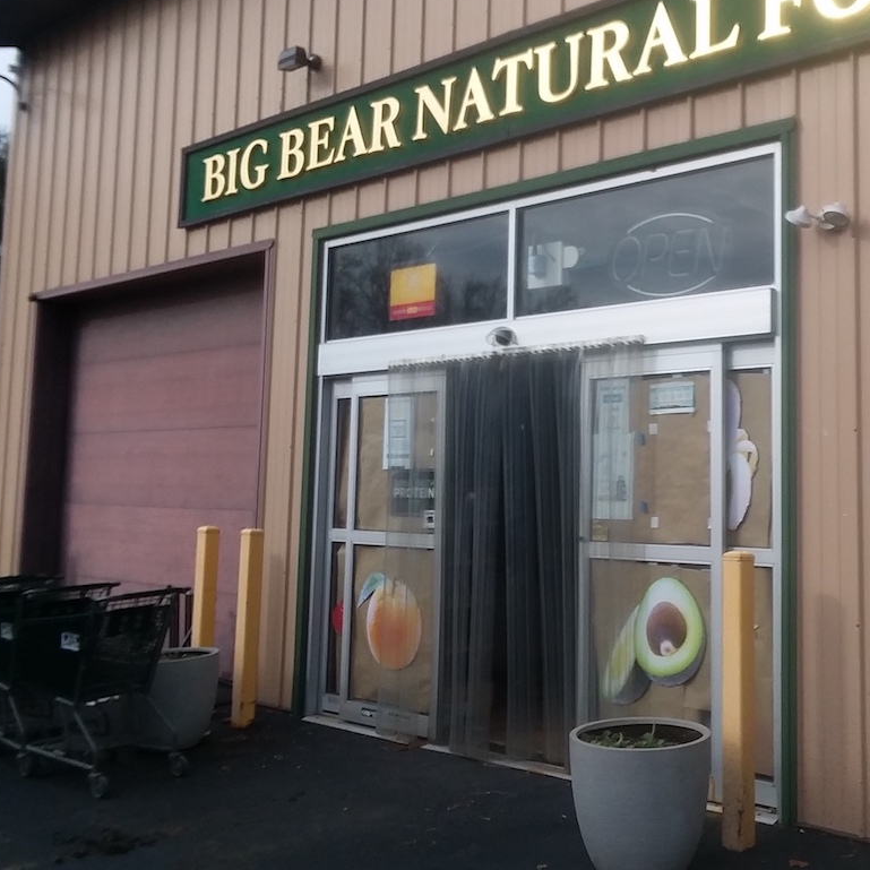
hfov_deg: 40.8
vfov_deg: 41.7
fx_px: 1137
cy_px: 365
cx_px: 644
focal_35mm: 40
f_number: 1.9
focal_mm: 2.47
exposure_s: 1/1063
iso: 40
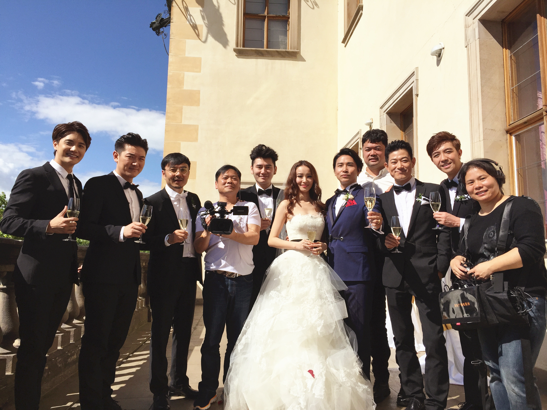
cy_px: 205
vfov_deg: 48.2
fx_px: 458
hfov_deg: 61.7
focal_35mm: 29
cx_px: 274
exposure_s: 1/3597
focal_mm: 4.15
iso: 32
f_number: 2.2
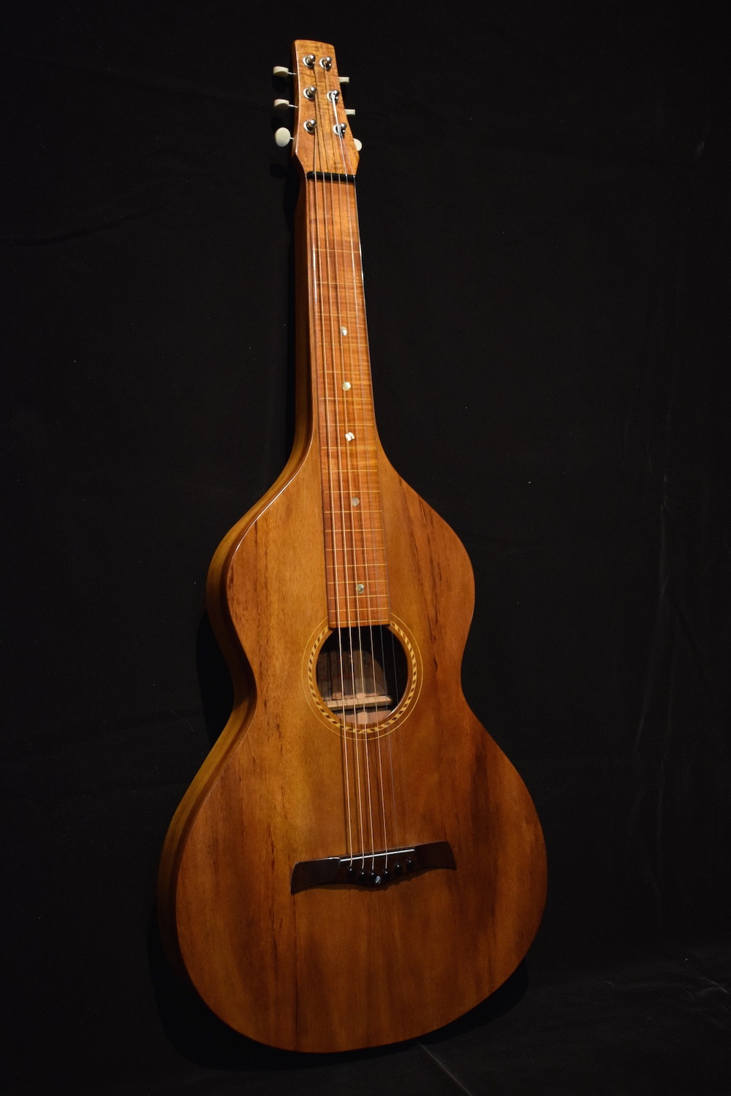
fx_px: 1371
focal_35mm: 45
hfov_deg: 29.9
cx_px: 366
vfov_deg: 43.6
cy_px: 548
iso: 2200
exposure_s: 1/30
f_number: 4.2
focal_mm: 30
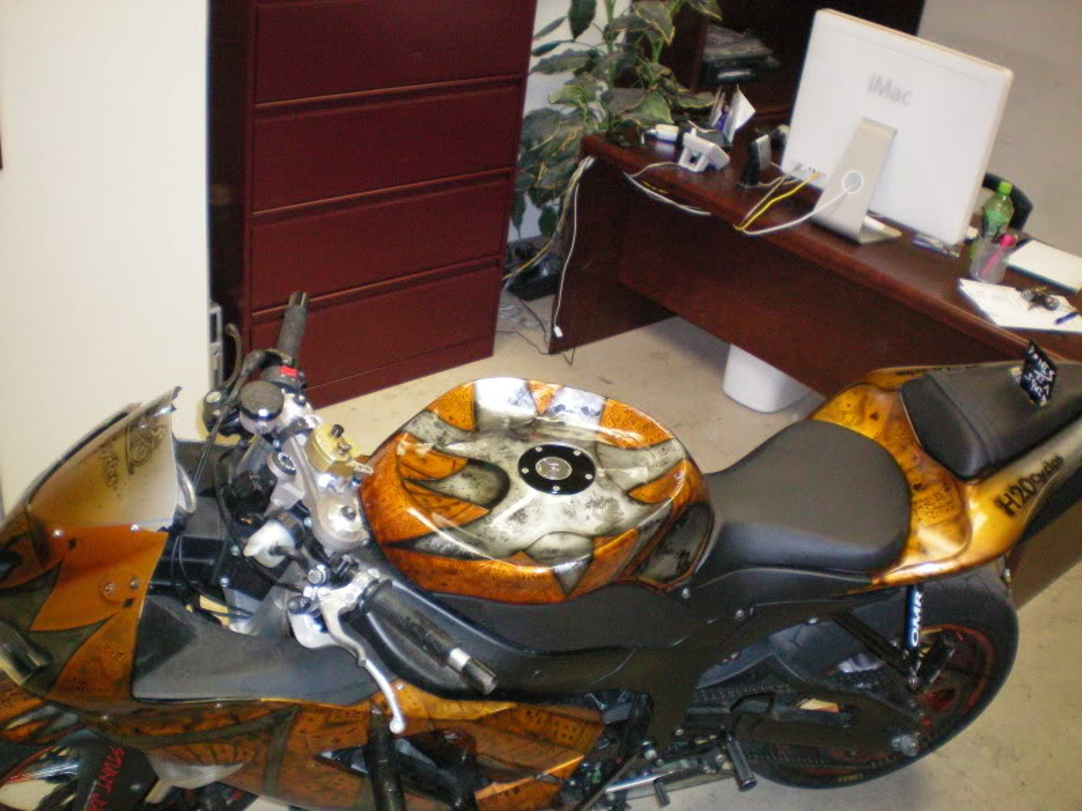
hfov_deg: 49.0
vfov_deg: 37.7
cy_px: 406
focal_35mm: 38
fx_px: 1188
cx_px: 541
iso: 400
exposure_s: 1/60
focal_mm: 6.3
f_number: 3.1
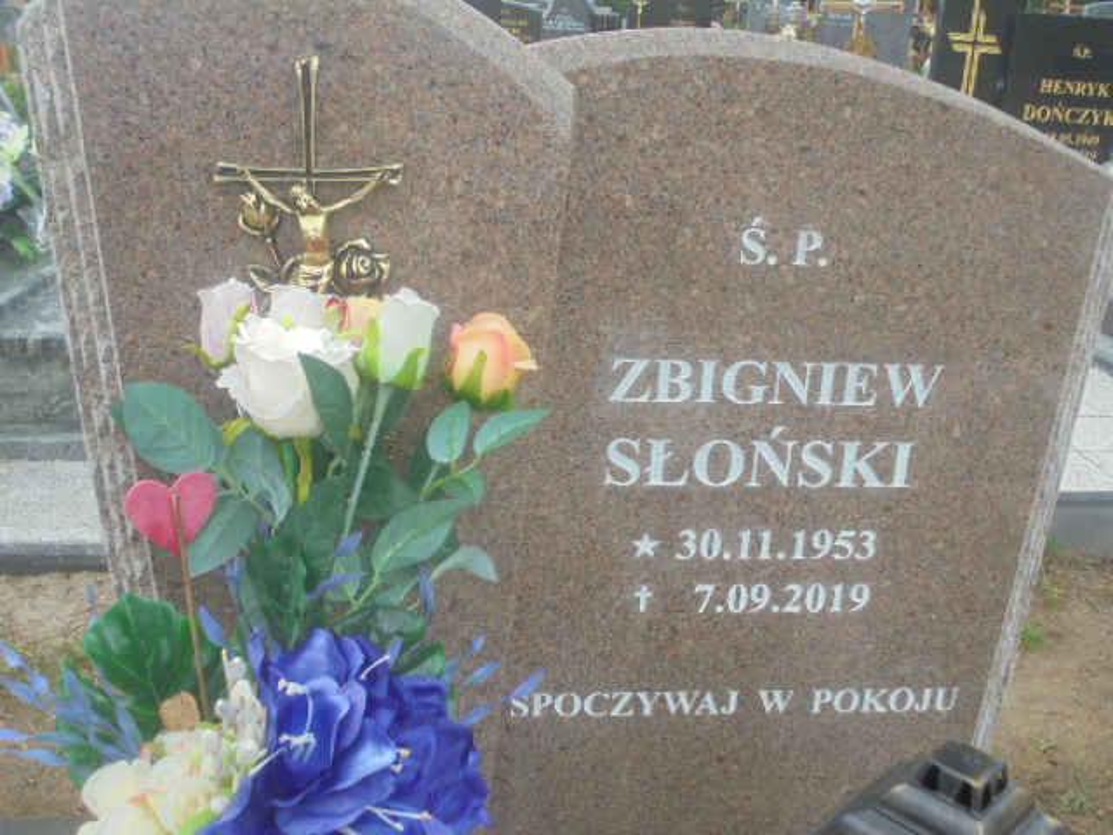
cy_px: 418
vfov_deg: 41.8
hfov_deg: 54.0
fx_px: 1093
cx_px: 556
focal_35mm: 34
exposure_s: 1/125
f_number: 4
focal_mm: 6.1
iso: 100
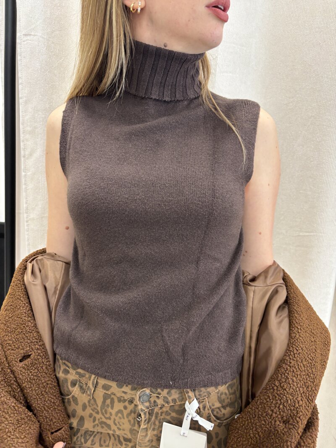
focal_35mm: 26
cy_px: 224
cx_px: 168
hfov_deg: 53.1
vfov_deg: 67.3
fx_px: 336
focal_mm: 5.96
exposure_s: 1/50
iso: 125
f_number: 1.6
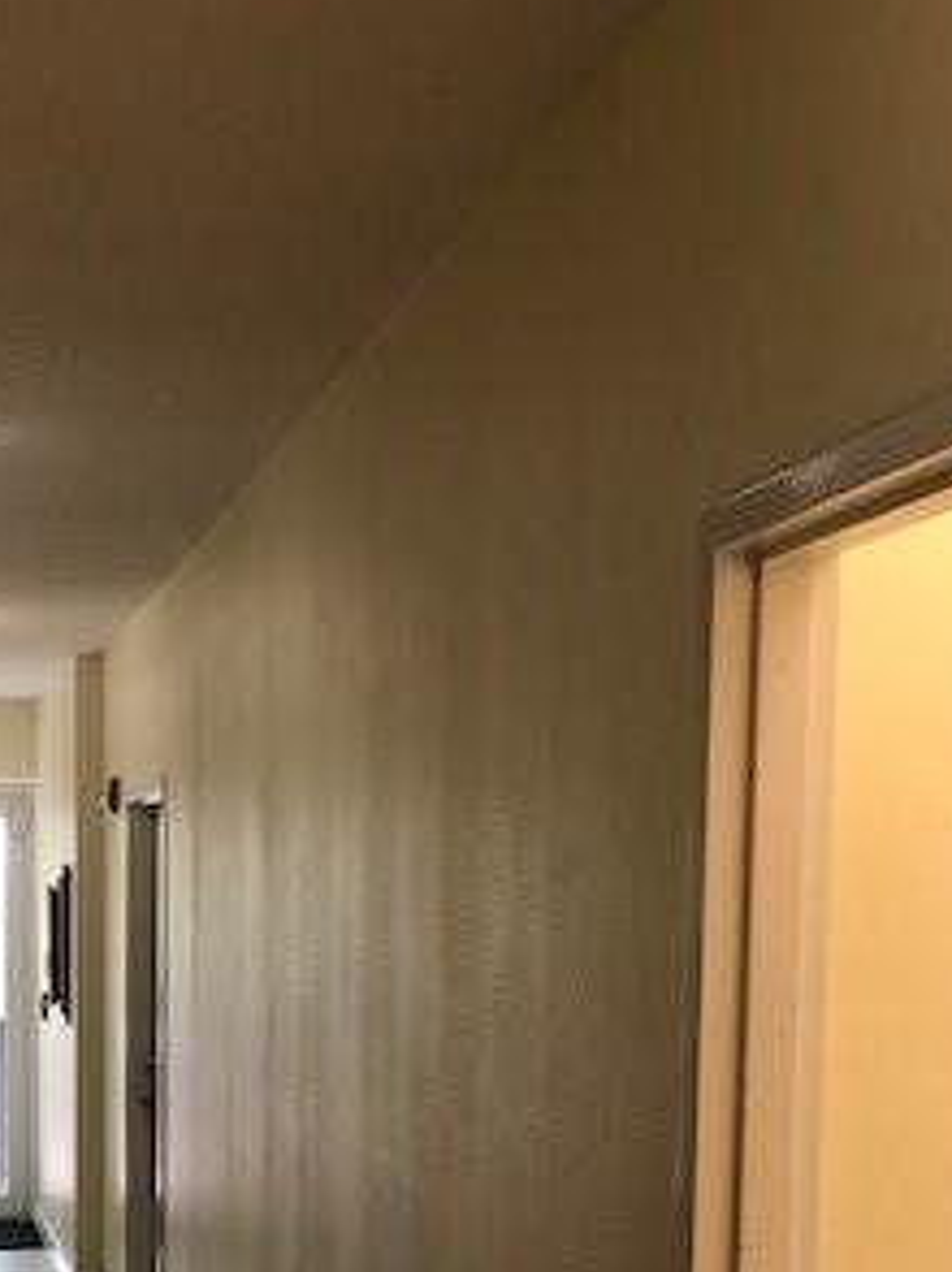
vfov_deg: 30.2
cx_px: -26
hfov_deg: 22.9
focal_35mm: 61
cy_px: 1177
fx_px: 2240
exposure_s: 1/30
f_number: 1.8
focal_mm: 3.99
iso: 25
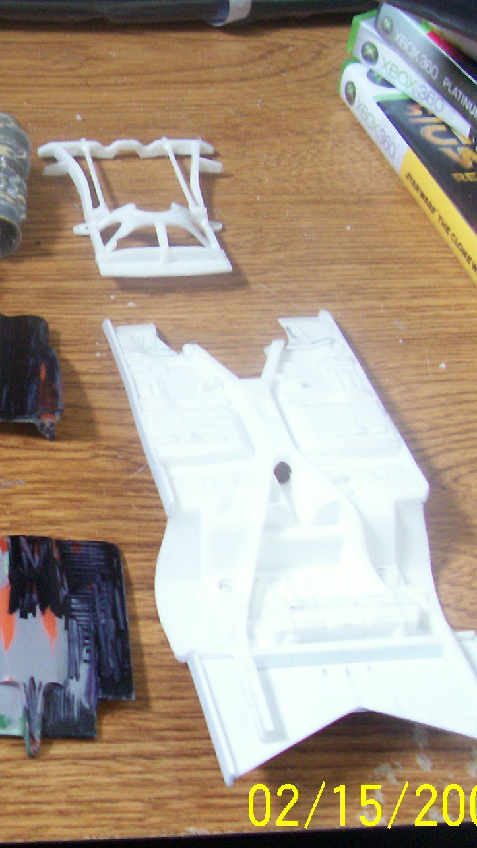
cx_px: -85
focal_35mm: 59
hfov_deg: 19.3
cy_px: 433
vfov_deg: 35.5
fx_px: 1327
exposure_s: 1/10.9
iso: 160
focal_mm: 5.6
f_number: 2.7
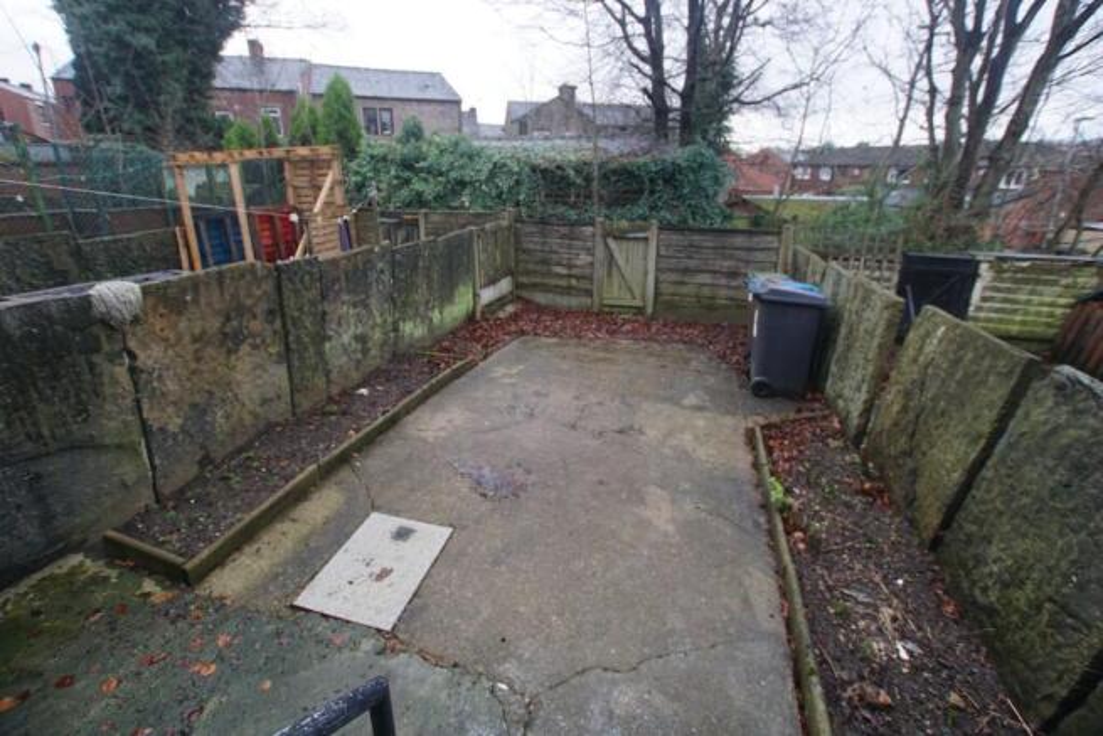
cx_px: 552
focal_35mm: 15
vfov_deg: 77.4
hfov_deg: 100.4
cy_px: 368
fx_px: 460
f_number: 4
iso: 320
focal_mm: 10
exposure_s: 1/60
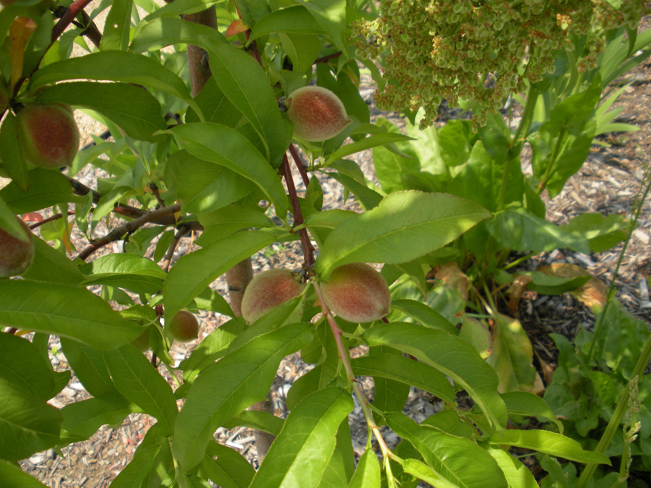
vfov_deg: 39.7
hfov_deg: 51.4
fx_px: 677
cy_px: 251
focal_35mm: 36
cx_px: 328
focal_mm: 6.3
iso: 64
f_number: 3.5
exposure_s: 1/470
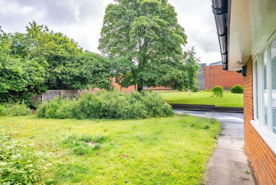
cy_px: 92
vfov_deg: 62.0
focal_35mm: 20
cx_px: 138
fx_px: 153
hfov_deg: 83.9
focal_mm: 20
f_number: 6.3
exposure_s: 1/100
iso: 80
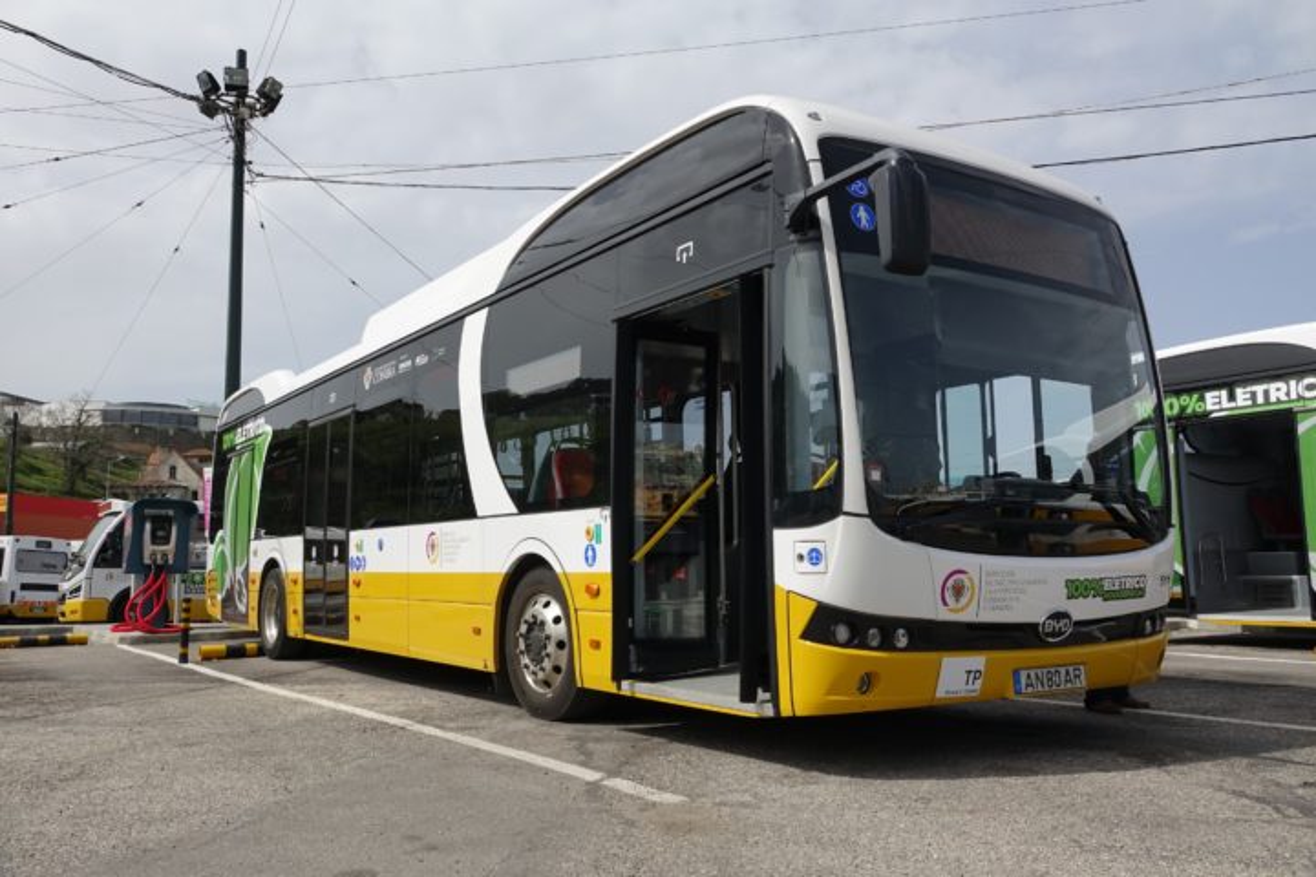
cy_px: 438
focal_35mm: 29
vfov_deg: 45.0
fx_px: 1060
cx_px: 658
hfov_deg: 63.7
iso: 100
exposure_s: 1/1000
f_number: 4.5
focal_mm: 10.59
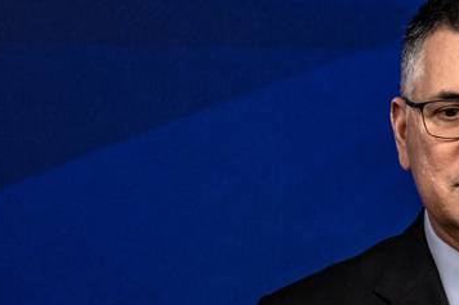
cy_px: 308
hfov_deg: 2.3
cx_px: 551
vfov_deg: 1.5
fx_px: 11597
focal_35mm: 910
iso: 160
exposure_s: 1/100
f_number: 2.8
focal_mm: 180
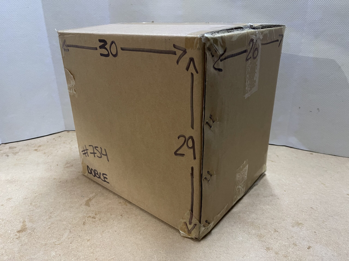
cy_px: 130
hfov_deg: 69.4
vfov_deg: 54.9
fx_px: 252
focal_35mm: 25
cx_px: 174
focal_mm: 5.1
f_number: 1.6
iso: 400
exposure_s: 1/40
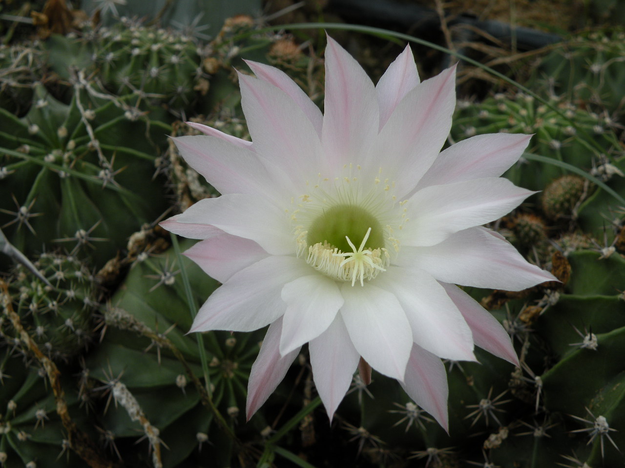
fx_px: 1011
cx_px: 312
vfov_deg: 26.1
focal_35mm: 56
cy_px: 234
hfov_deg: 34.3
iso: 64
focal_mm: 9.8
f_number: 3.5
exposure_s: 1/97
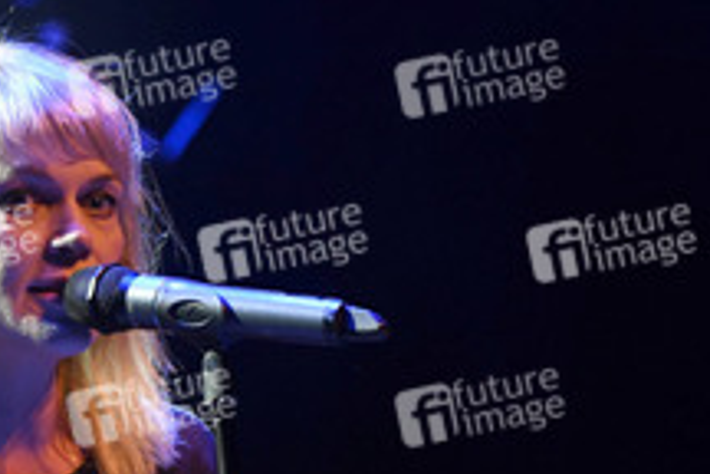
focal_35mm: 417
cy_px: 490
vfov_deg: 3.3
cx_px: 196
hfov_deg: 4.9
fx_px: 8224
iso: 2500
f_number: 2.8
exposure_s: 1/200
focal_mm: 200
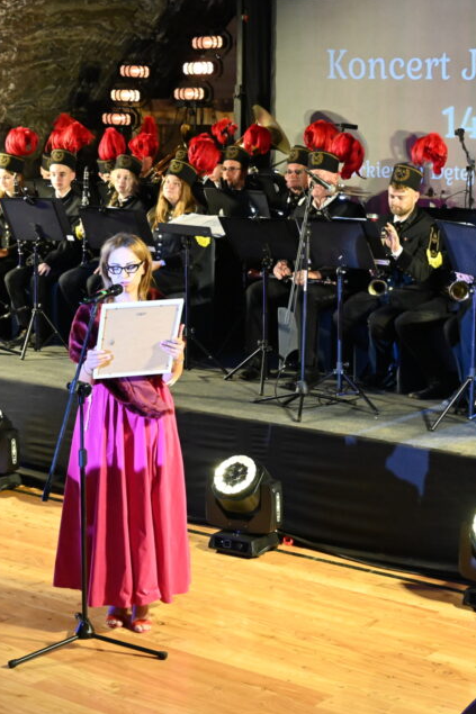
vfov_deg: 28.9
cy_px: 360
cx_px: 226
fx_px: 1389
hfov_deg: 19.4
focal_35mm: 70
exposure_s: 1/60
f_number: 5.3
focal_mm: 46
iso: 5600
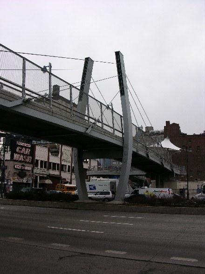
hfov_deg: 40.7
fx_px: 276
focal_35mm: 35
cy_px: 137
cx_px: 102
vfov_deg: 52.6
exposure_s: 1/130
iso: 50
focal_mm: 8.9
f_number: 8
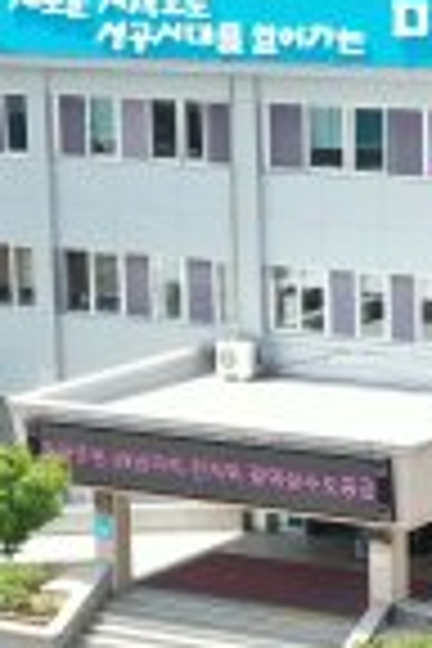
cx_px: 428
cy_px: 484
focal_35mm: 155
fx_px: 2790
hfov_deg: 8.8
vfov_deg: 13.2
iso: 100
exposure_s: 1/200
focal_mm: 10.26
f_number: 5
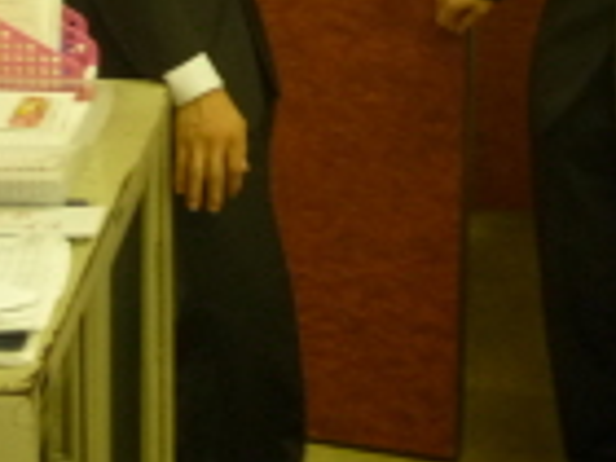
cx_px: 299
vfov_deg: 14.8
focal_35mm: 94
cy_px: -194
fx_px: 1673
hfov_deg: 20.9
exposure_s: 1/30
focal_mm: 5.5
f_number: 2.8
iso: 250
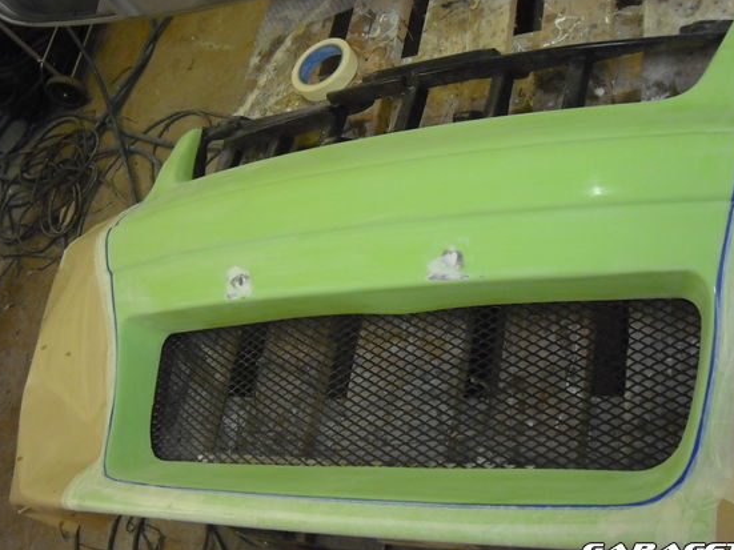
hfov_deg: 43.8
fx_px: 912
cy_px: 244
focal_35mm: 43
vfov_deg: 33.5
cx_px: 384
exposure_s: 1/80
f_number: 2.7
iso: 320
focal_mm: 6.2
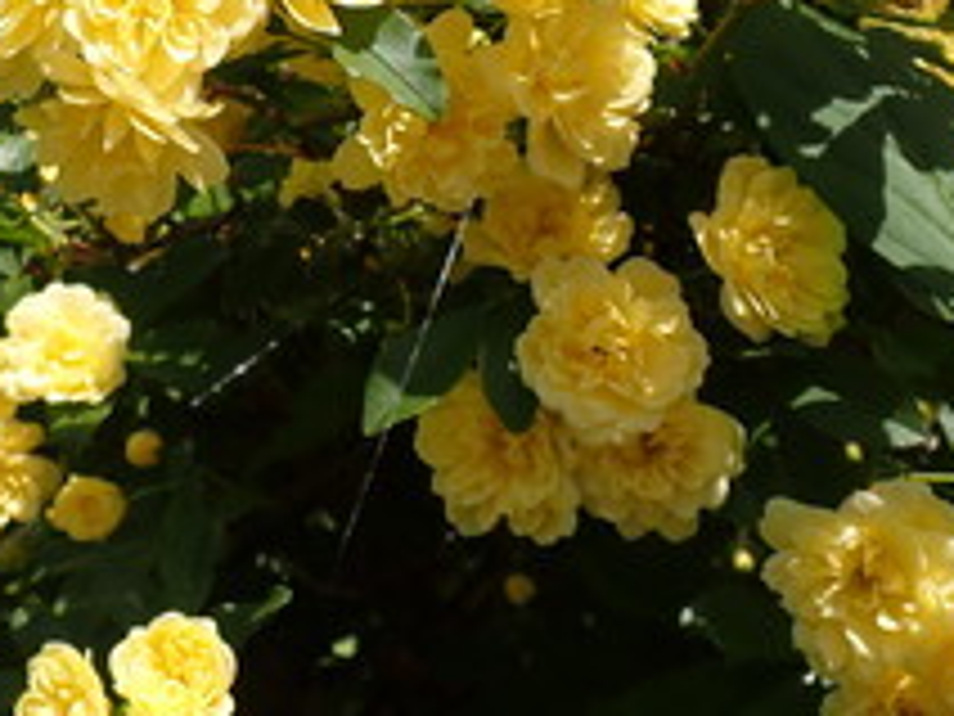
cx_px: 153
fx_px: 1874
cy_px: 0
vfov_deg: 20.9
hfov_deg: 27.8
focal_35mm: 68
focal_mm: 5.79
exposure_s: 1/1000
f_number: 3.2
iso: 100
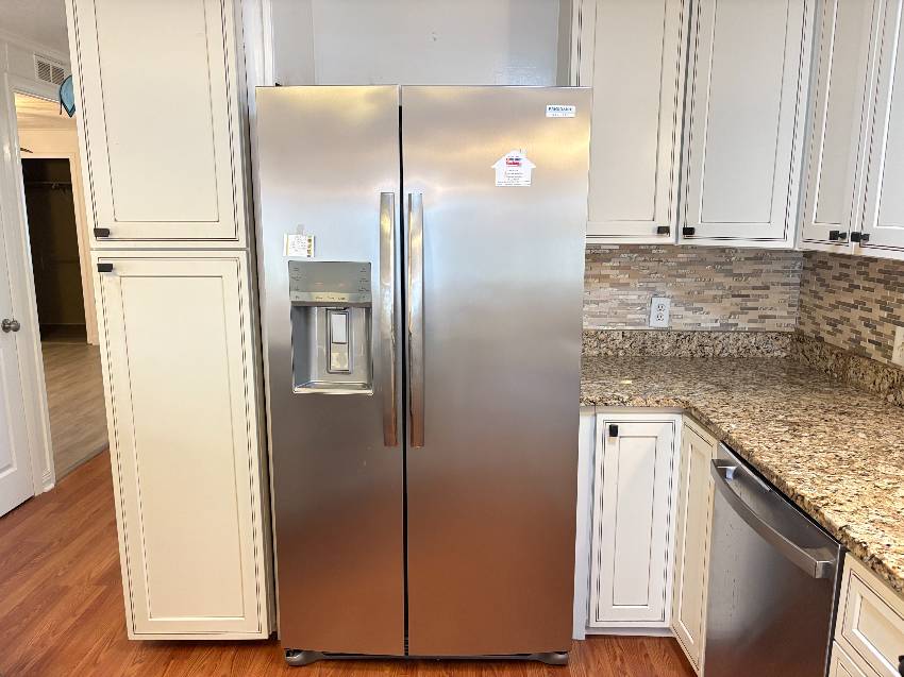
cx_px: 452
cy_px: 338
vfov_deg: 53.0
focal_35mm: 26
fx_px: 679
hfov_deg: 67.3
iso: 320
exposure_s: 1/60
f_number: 1.6
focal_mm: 5.96
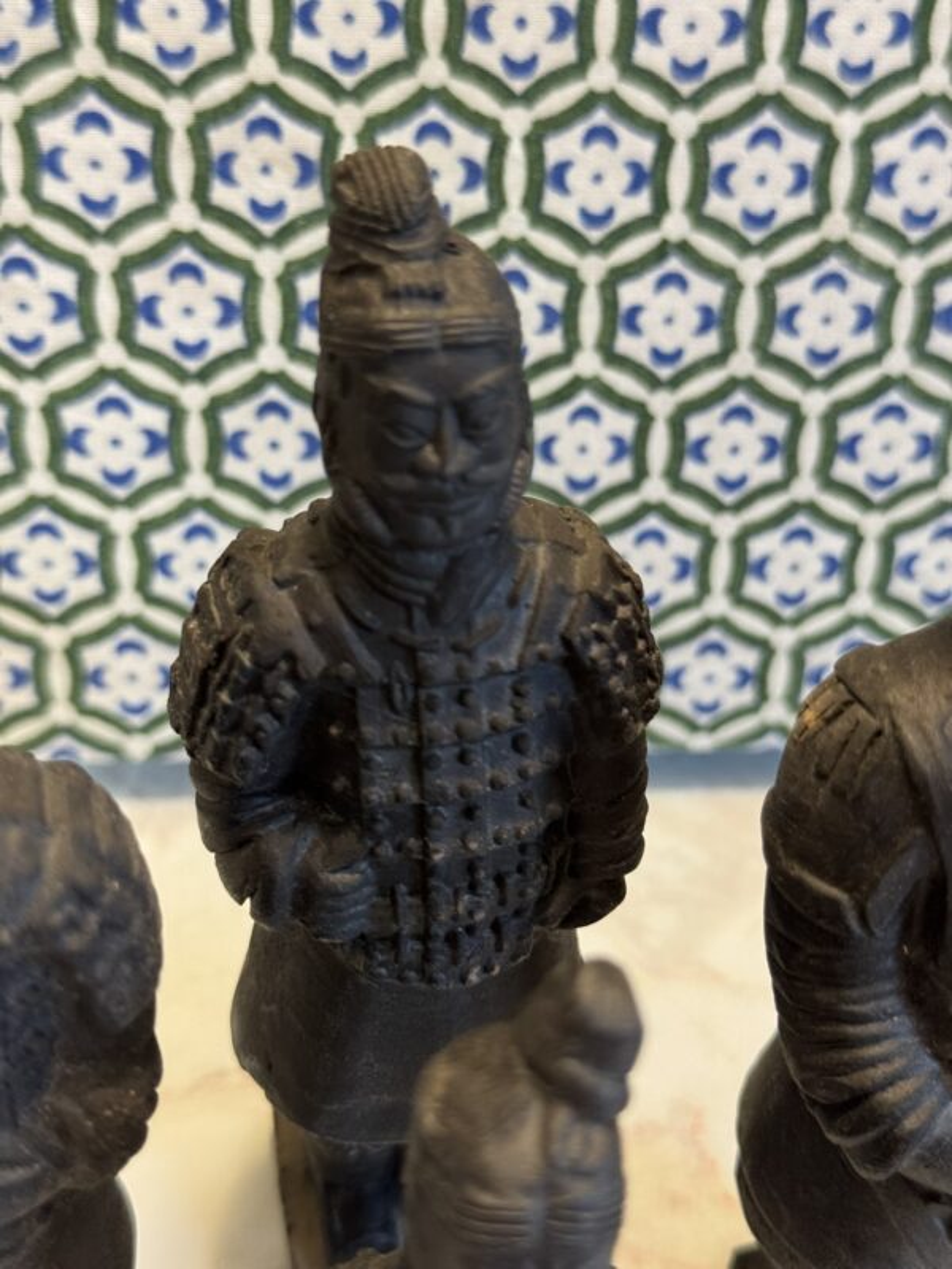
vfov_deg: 39.7
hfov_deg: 30.3
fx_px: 1760
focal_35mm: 48
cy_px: 634
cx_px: 476
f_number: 1.78
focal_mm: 6.76
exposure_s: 1/40
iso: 250
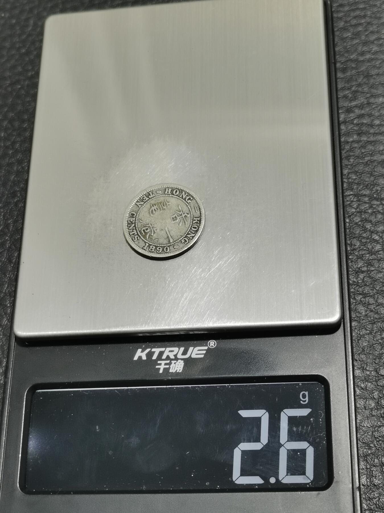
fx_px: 902
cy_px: 256
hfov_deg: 24.0
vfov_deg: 31.7
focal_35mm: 61
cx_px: 192
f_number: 1.8
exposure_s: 1/60
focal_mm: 5.58
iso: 80
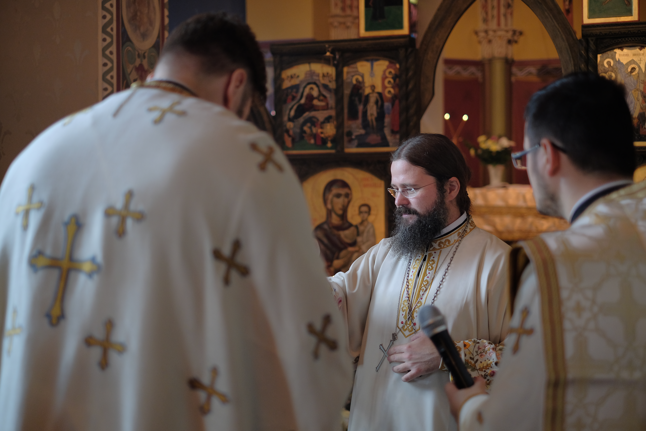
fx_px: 951
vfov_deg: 25.5
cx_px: 323
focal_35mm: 53
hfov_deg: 37.5
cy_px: 216
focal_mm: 35
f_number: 1.4
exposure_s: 1/160
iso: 500
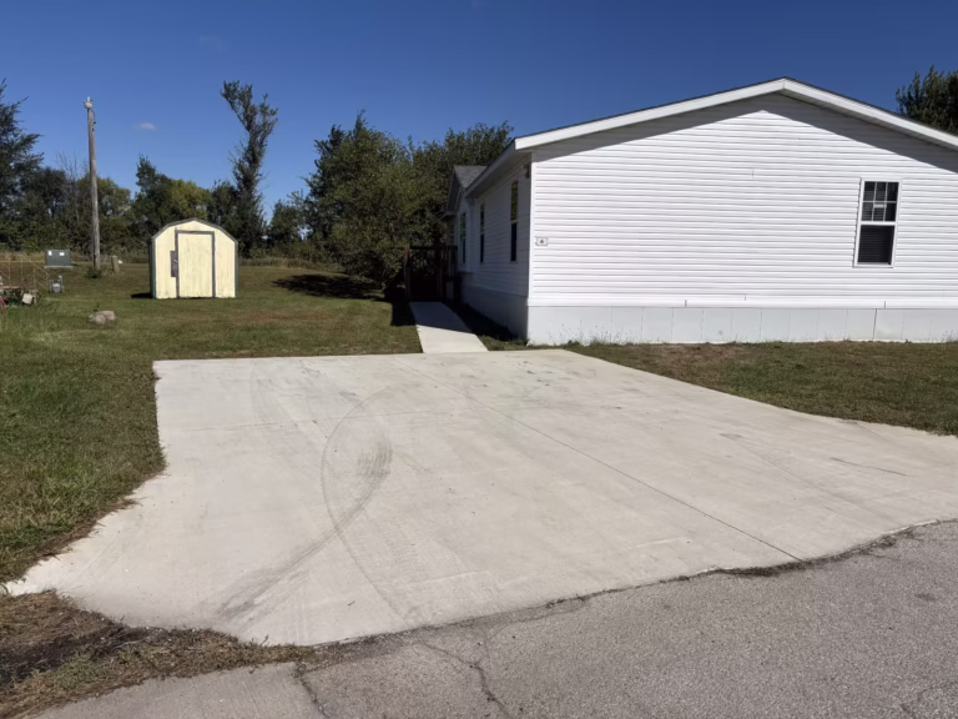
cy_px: 360
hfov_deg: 67.3
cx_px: 479
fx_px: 720
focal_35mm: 26
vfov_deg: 53.1
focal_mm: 5.96
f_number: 1.6
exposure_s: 1/10989
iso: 50
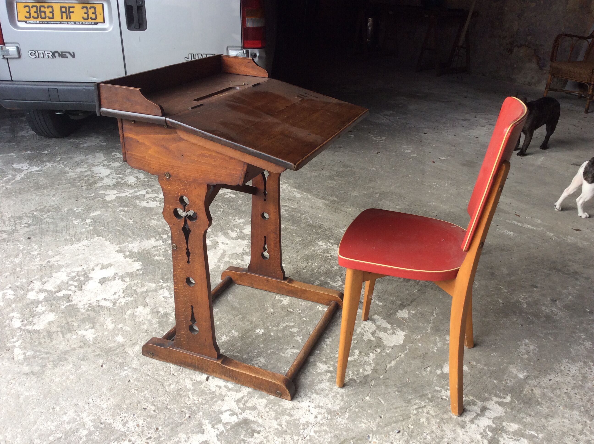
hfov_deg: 56.9
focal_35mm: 32
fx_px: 548
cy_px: 222
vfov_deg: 44.1
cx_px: 297
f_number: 2.4
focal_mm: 3.3
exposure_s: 1/113
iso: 32
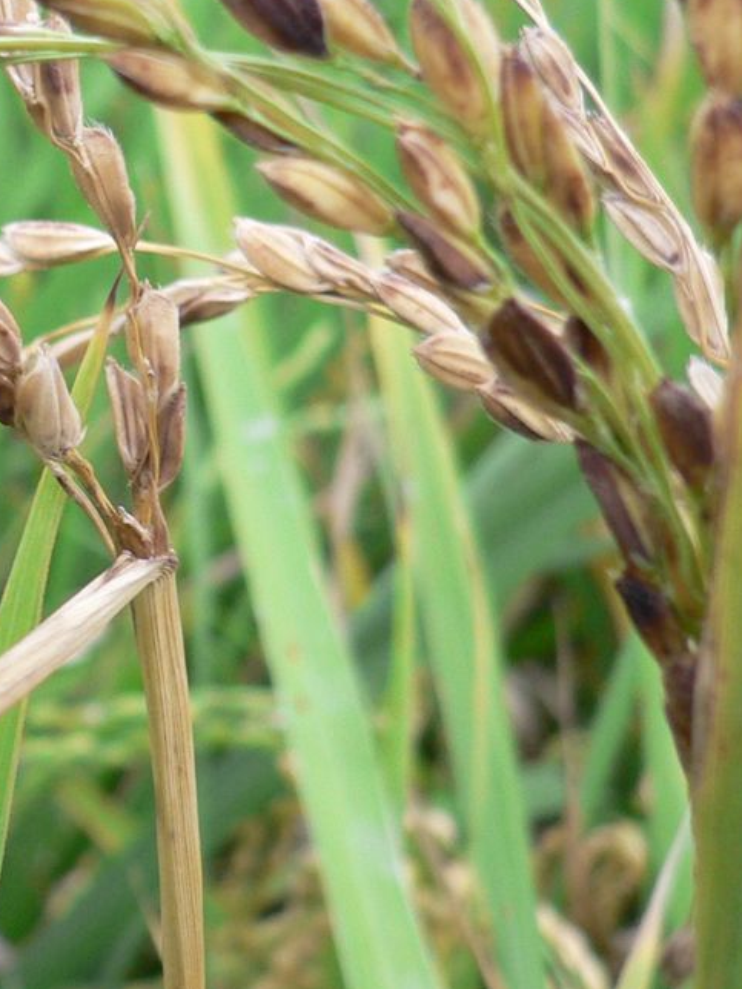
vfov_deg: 22.4
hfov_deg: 16.4
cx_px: -97
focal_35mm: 87
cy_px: 335
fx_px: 2486
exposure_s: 1/60
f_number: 2.8
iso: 100
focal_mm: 5.8
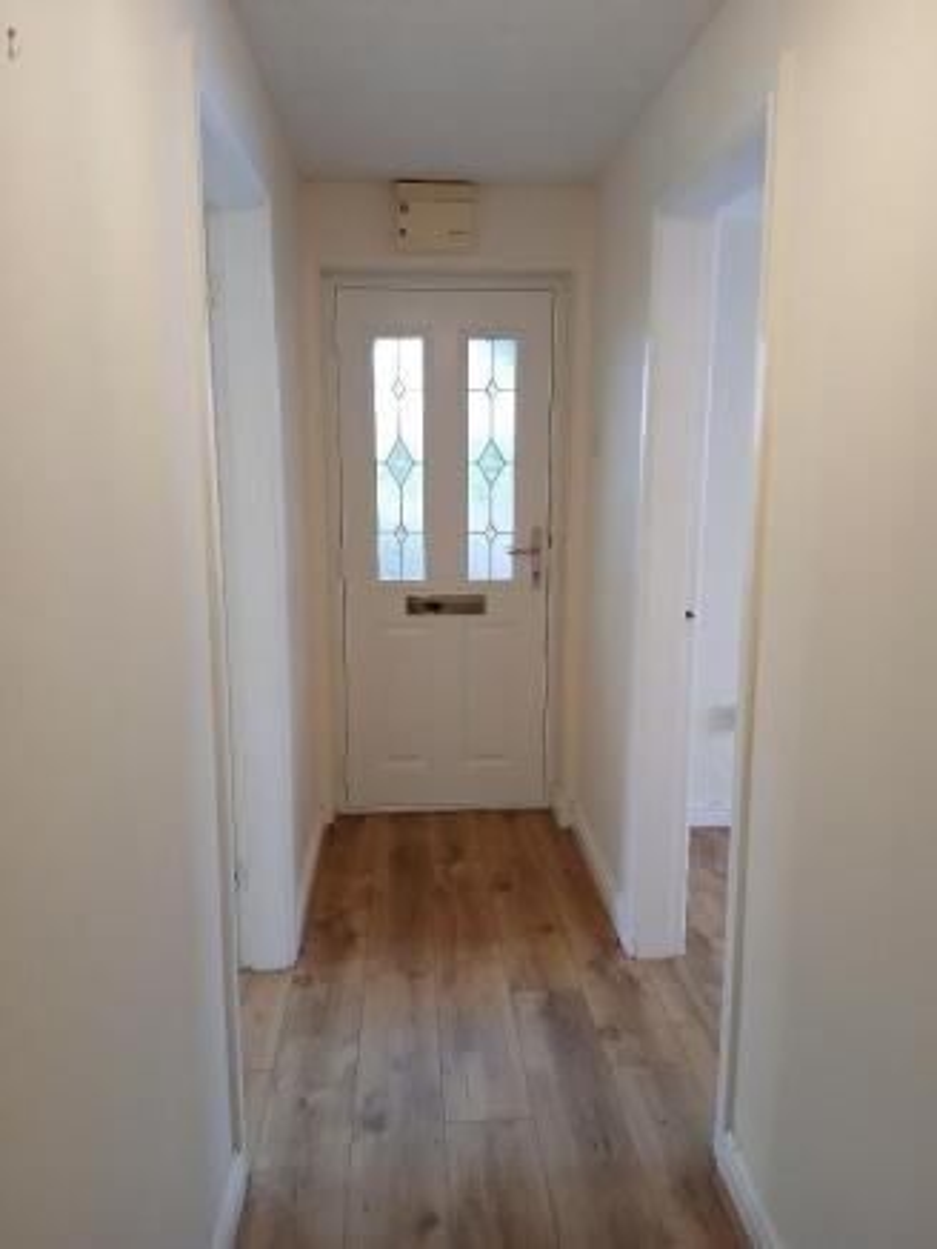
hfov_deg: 53.1
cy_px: 624
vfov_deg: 67.3
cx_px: 468
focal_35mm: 26
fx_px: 938
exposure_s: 1/33.3
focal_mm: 3.98
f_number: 1.8
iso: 250
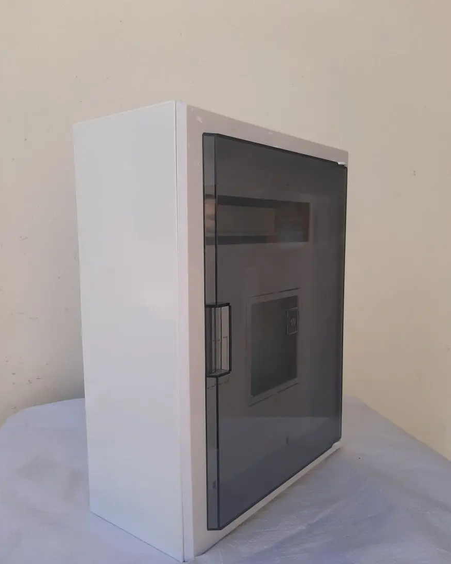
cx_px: 224
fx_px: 467
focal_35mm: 28
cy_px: 294
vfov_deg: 62.2
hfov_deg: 51.5
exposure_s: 1/1742
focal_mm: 3.93
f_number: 1.7
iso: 40
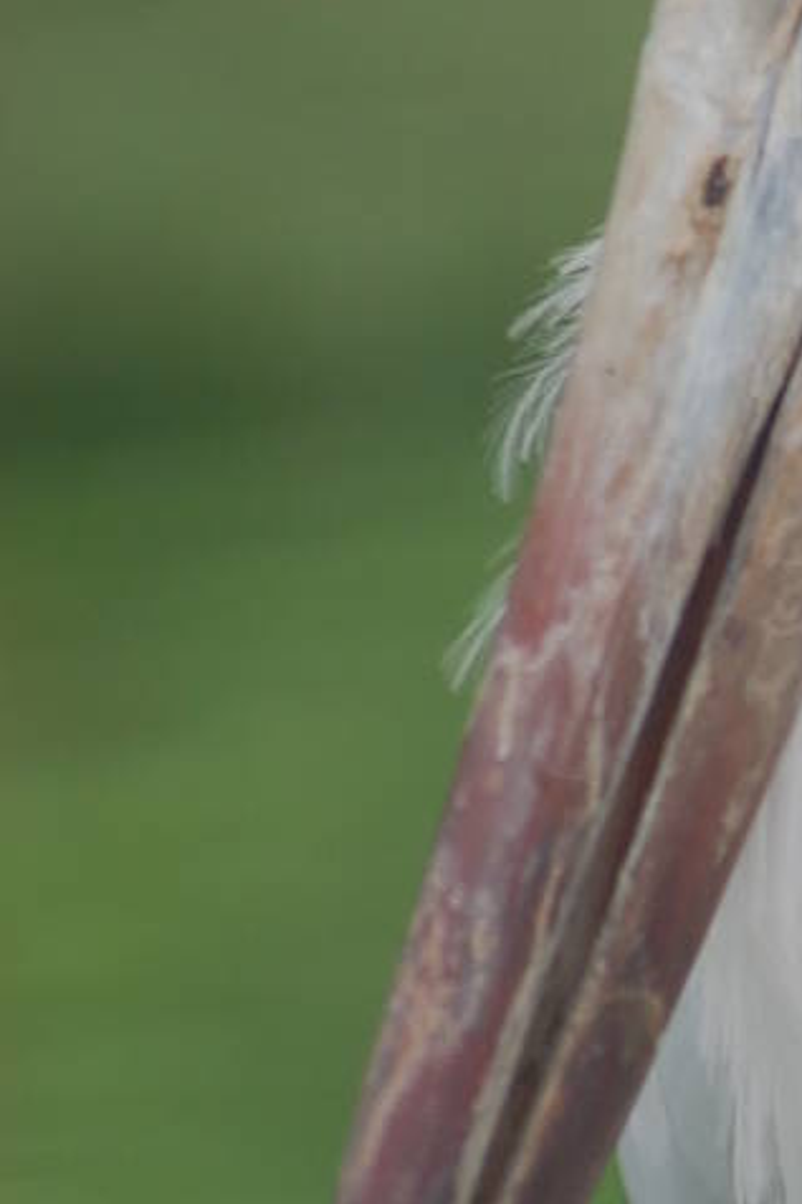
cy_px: 680
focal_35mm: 615
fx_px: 20565
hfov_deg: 2.2
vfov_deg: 3.4
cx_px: 1343
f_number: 5.6
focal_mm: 122
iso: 200
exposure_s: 1/500
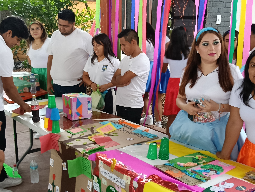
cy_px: 91
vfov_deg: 32.3
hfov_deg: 42.0
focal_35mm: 45
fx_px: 332
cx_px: 125
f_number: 1.8
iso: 160
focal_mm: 3.98
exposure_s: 1/33.3
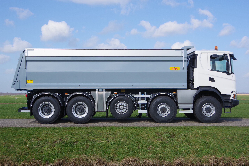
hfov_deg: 42.7
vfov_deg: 29.2
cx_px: 124
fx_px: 318
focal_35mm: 46
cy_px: 83
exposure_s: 1/500
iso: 200
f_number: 6.3
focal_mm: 31
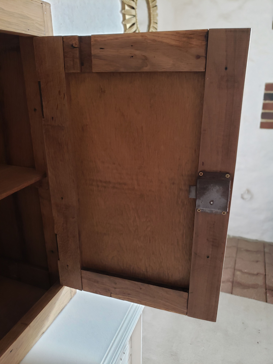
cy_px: 182
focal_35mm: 26
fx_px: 273
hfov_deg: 53.1
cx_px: 136
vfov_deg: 67.3
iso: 250
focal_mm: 4.3
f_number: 1.5
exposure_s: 1/19
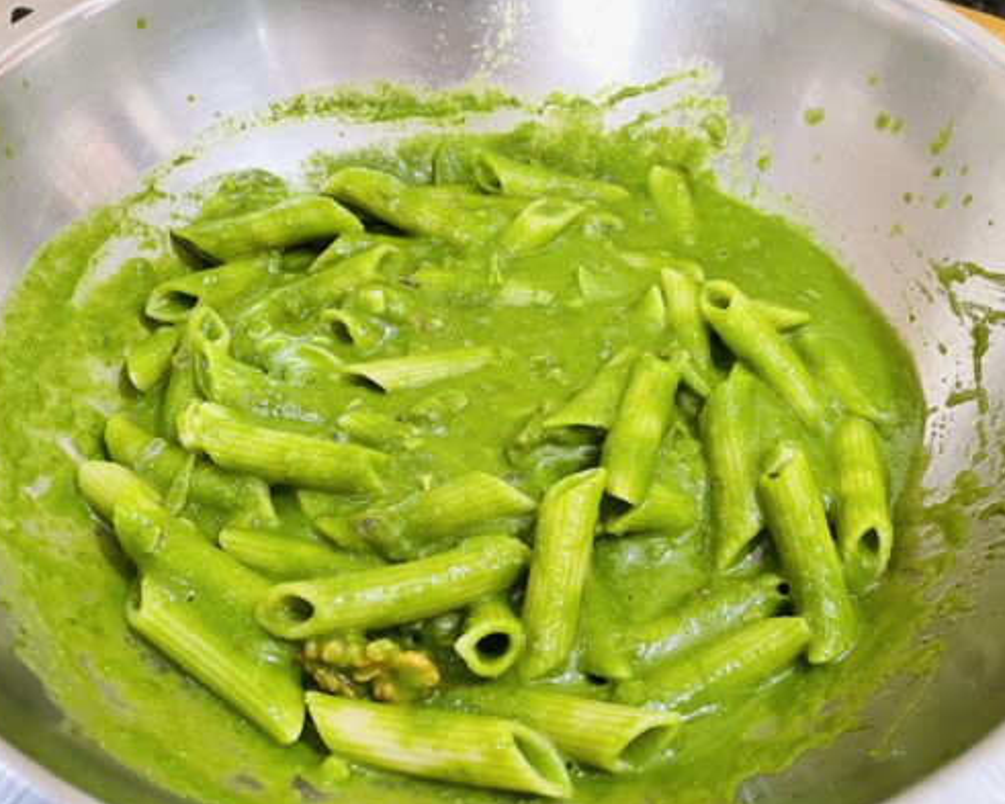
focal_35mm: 30
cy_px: 441
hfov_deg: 58.8
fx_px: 893
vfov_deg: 48.4
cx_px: 501
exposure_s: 1/60
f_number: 1.6
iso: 320
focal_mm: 4.2
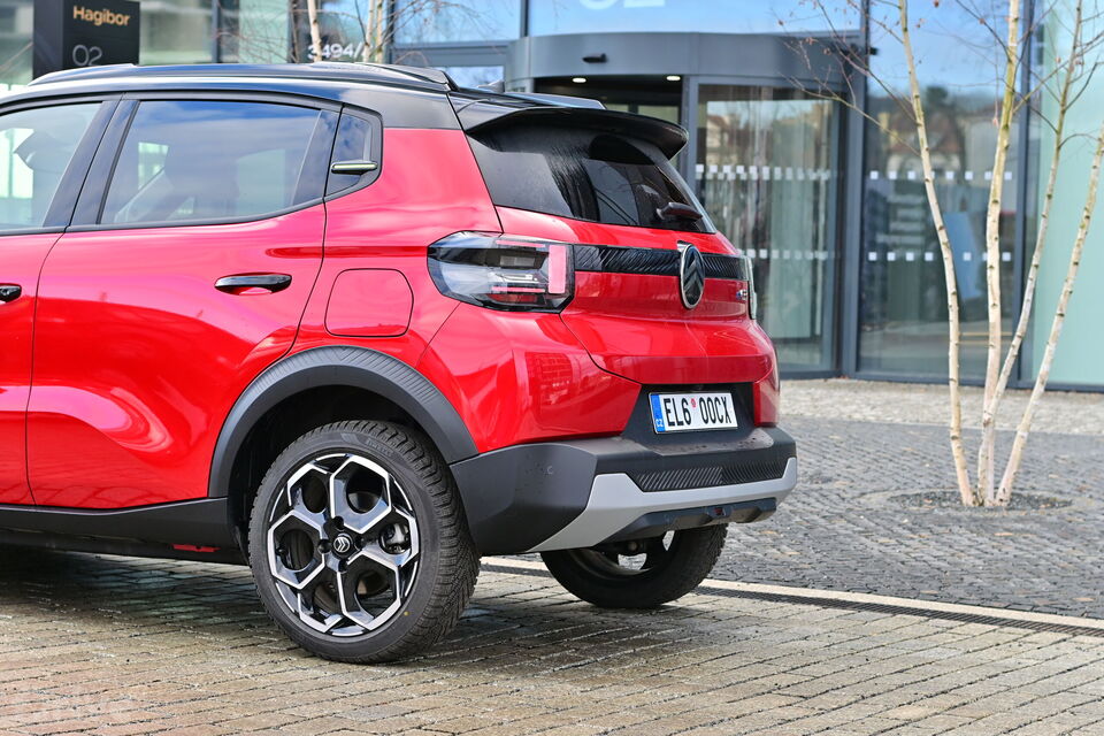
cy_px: 368
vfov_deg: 18.2
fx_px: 2300
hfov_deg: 27.0
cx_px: 552
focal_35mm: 75
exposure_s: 1/320
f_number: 4
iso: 250
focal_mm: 50
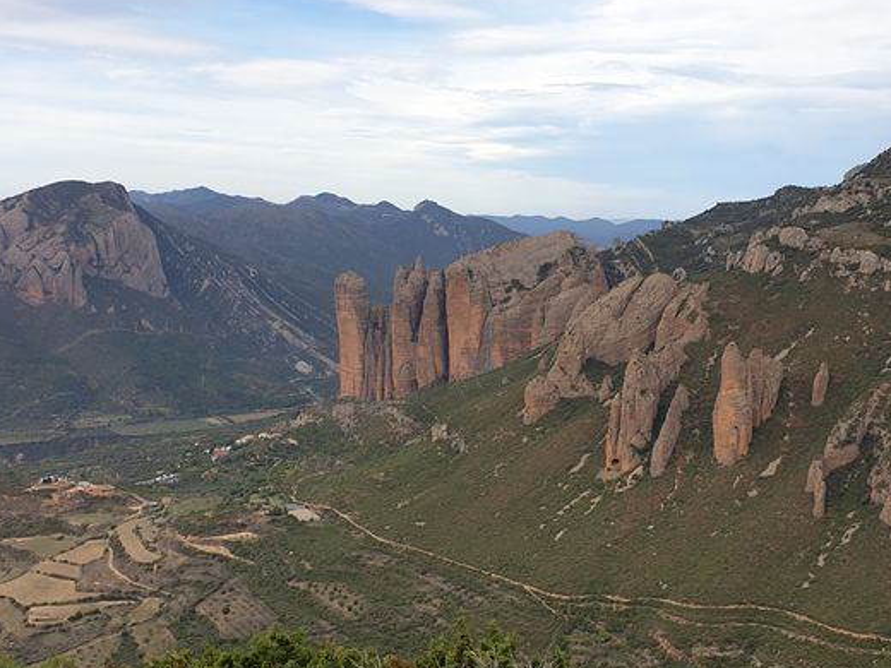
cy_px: 394
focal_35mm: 40
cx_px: 535
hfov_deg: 46.5
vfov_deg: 35.9
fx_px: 1030
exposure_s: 1/836
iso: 50
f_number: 2.4
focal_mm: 4.3
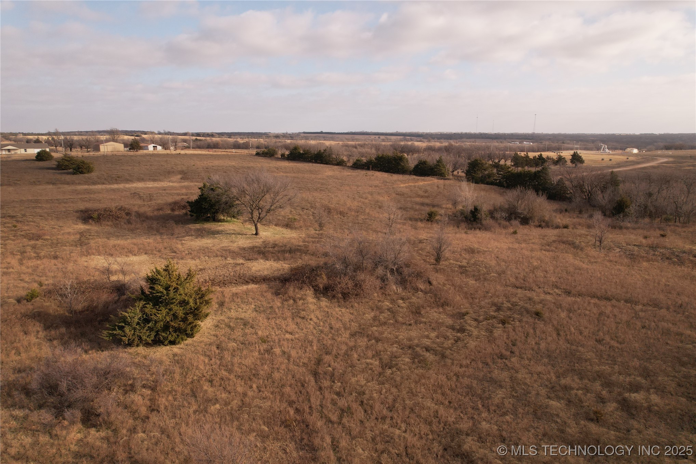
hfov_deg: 78.6
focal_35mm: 22
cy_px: 232
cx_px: 348
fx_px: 425
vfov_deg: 57.2
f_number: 2.8
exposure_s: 1/500
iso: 200
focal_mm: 8.38
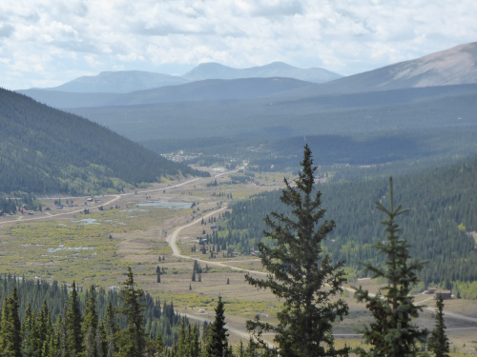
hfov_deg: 13.1
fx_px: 2081
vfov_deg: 9.8
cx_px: 238
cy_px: 178
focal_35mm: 151
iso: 200
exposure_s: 1/640
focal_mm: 24.4
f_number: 5.4
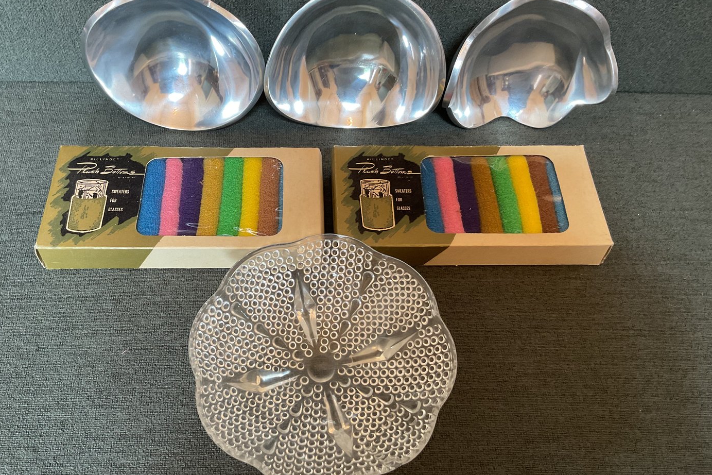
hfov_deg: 57.1
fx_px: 653
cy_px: 229
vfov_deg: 40.0
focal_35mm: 33
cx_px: 327
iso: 160
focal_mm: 3
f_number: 1.8
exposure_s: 1/60
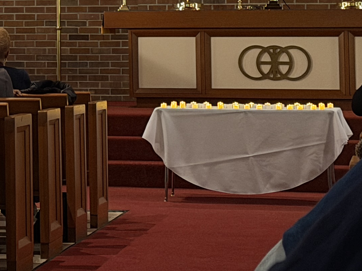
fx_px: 1872
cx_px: -158
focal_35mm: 179
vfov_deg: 8.2
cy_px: -67
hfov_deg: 10.7
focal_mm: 6.76
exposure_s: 1/30
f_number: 1.78
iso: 500
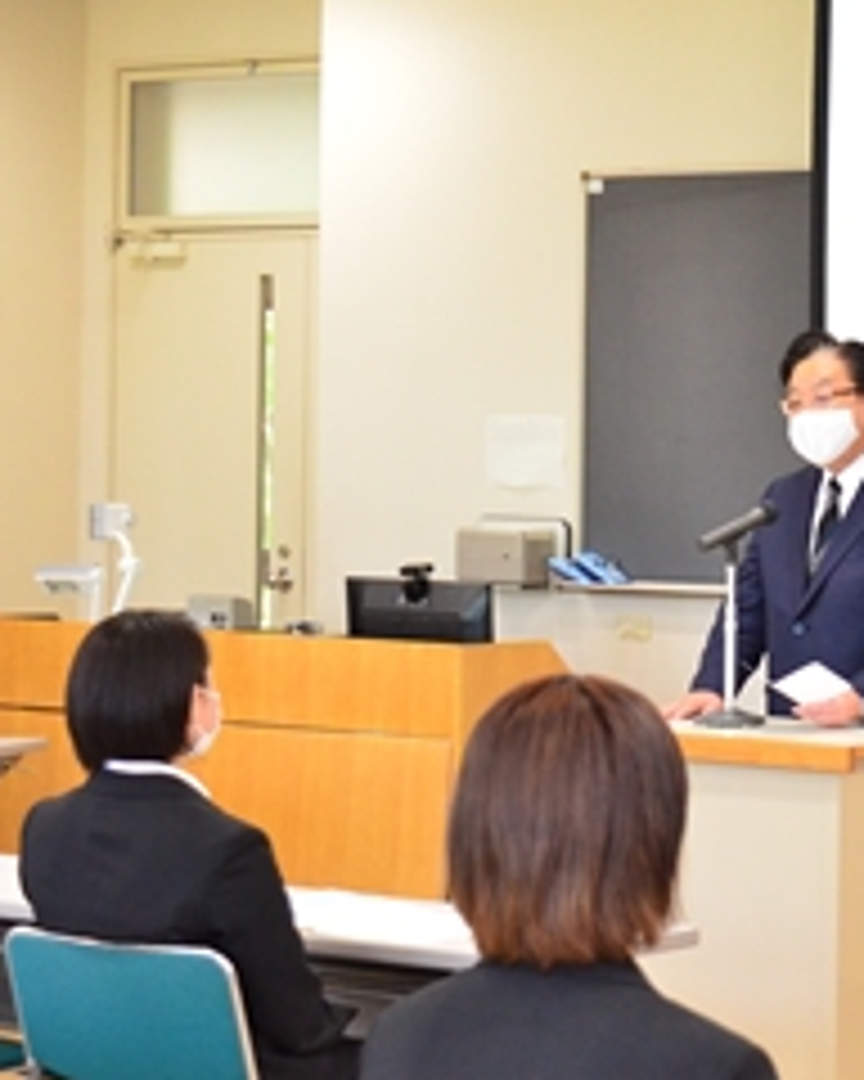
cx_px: 1004
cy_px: 547
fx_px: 3548
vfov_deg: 17.3
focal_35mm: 111
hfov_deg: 13.5
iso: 3200
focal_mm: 38
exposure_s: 1/160
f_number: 5.6
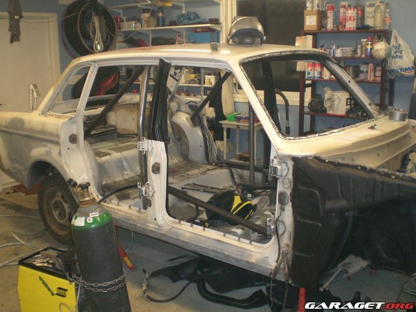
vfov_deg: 37.7
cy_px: 156
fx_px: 457
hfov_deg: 49.0
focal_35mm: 38
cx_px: 208
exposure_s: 1/60
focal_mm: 6.3
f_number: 3.1
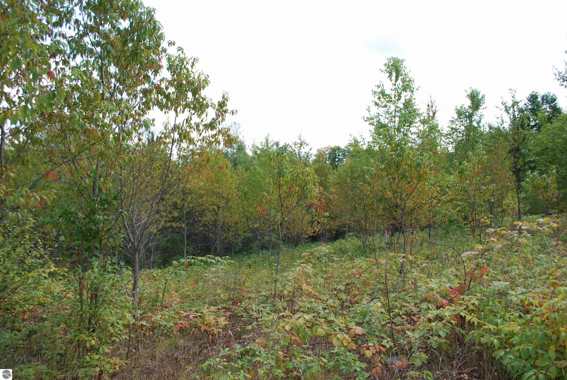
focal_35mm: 27
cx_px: 284
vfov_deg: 48.0
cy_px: 190
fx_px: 426
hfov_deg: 67.3
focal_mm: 18
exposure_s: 1/200
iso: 100
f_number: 5.6
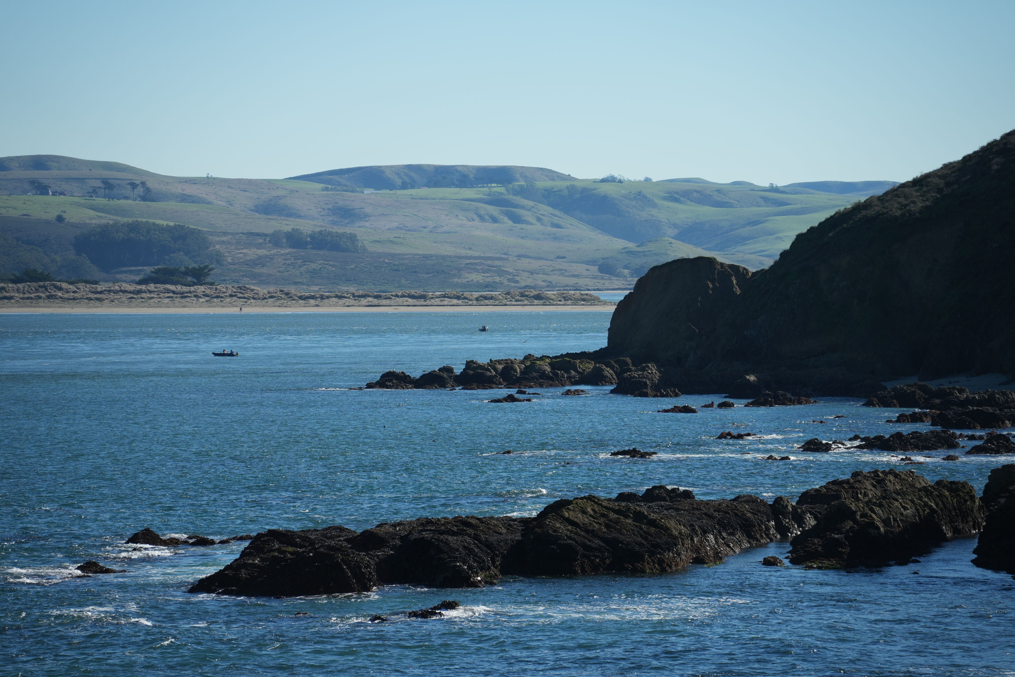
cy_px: 338
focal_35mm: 174
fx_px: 4905
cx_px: 508
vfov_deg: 7.9
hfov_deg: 11.8
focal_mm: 174
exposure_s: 1/1250
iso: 320
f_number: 7.1
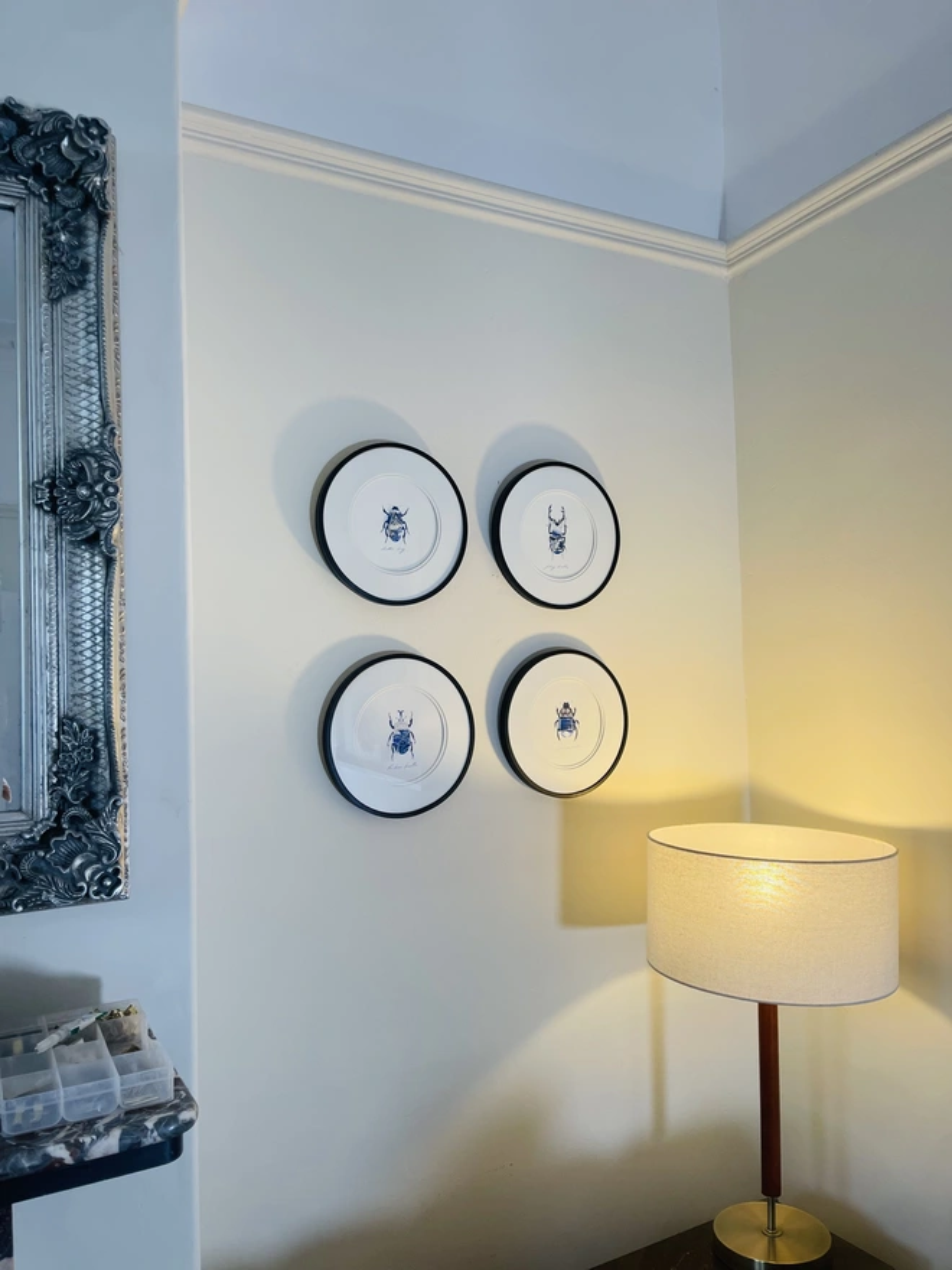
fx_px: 953
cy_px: 635
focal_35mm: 26
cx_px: 476
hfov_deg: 53.1
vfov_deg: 67.3
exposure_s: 1/100
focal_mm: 5.1
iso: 100
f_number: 1.6
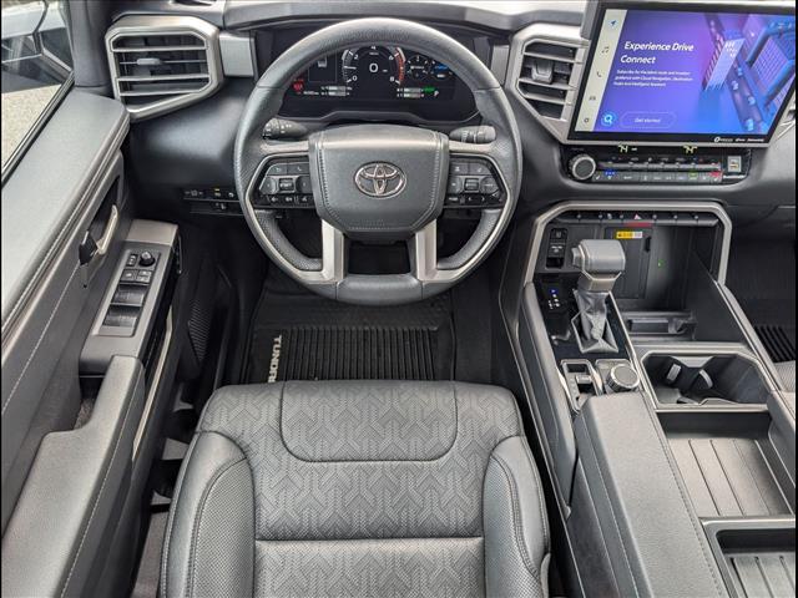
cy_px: 299
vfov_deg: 56.8
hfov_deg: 71.6
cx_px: 399
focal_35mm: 24
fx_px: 553
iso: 19
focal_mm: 6.9
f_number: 1.68
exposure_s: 1/66.7
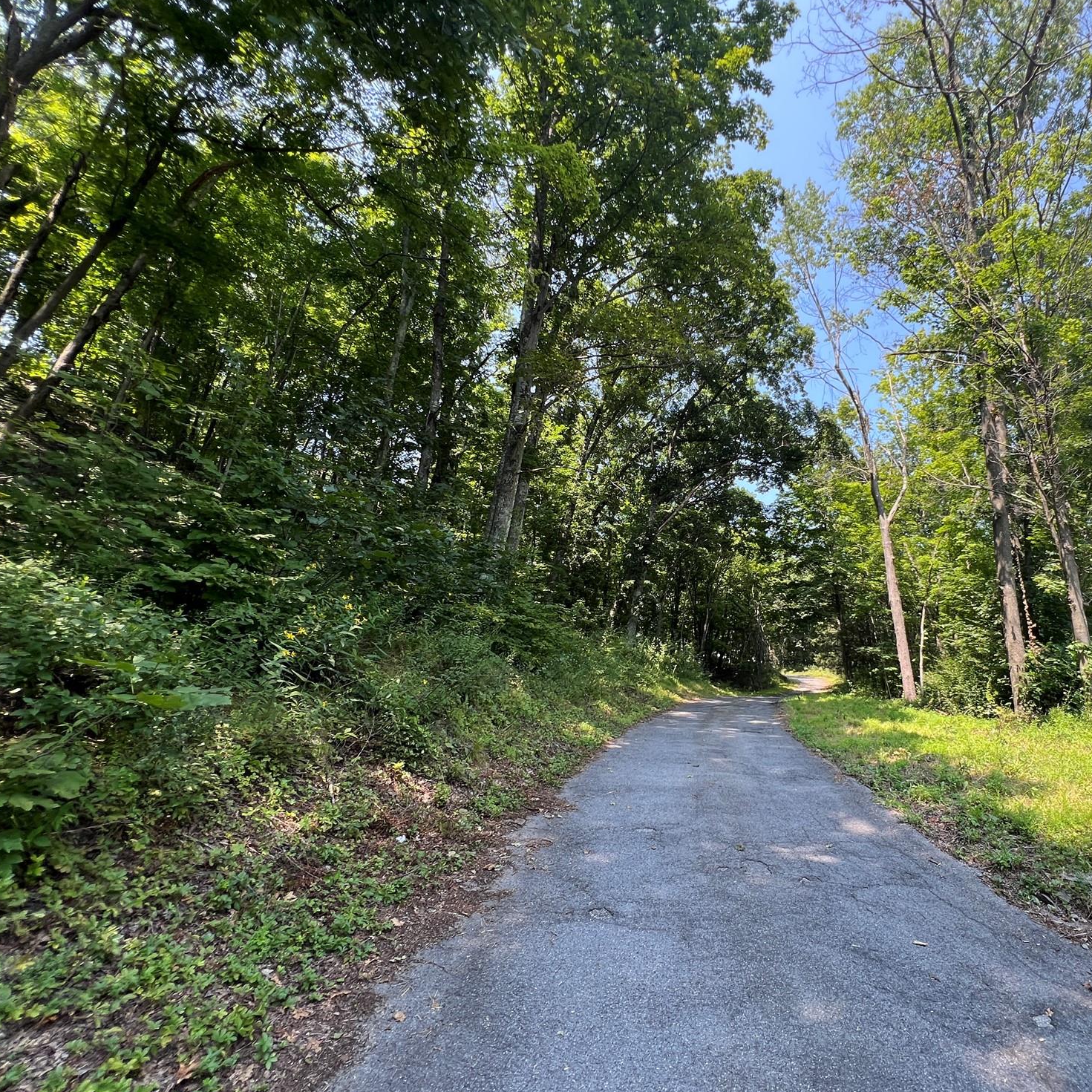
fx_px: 571
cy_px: 544
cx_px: 703
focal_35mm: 16
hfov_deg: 85.2
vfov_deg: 87.4
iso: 32
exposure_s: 1/154
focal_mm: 1.57
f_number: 1.8
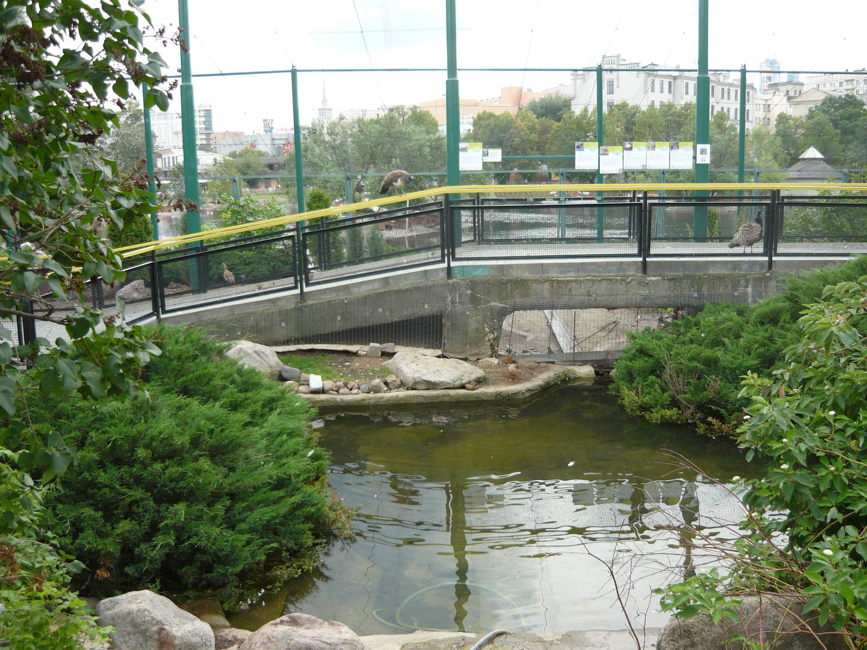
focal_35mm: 33
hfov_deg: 55.4
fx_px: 827
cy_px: 325
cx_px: 434
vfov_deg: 42.9
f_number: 2.8
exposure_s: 1/250
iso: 100
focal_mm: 5.5
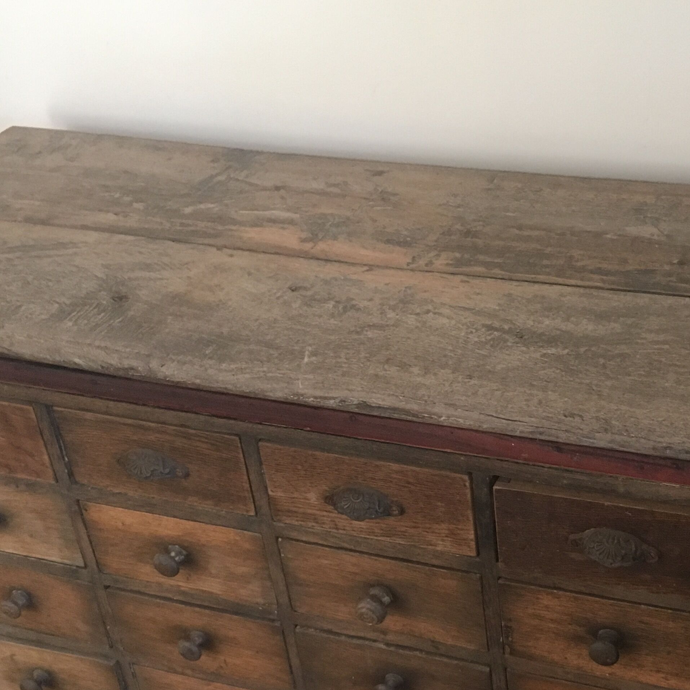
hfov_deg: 31.1
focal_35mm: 54
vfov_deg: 31.3
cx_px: 508
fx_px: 1218
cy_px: 470
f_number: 2.2
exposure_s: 1/33
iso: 200
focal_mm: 4.15
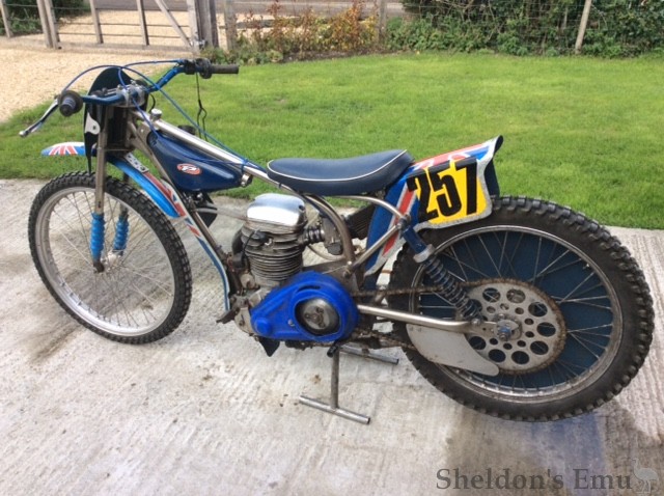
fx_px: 613
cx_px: 332
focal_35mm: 32
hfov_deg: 56.9
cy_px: 248
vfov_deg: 44.1
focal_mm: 3.3
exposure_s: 1/325
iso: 32
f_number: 2.4
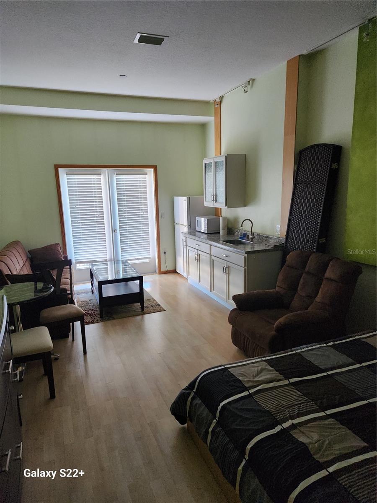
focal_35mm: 23
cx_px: 188
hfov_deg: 58.9
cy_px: 252
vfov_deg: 73.9
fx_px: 334
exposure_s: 1/120
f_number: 1.8
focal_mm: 5.4
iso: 1000
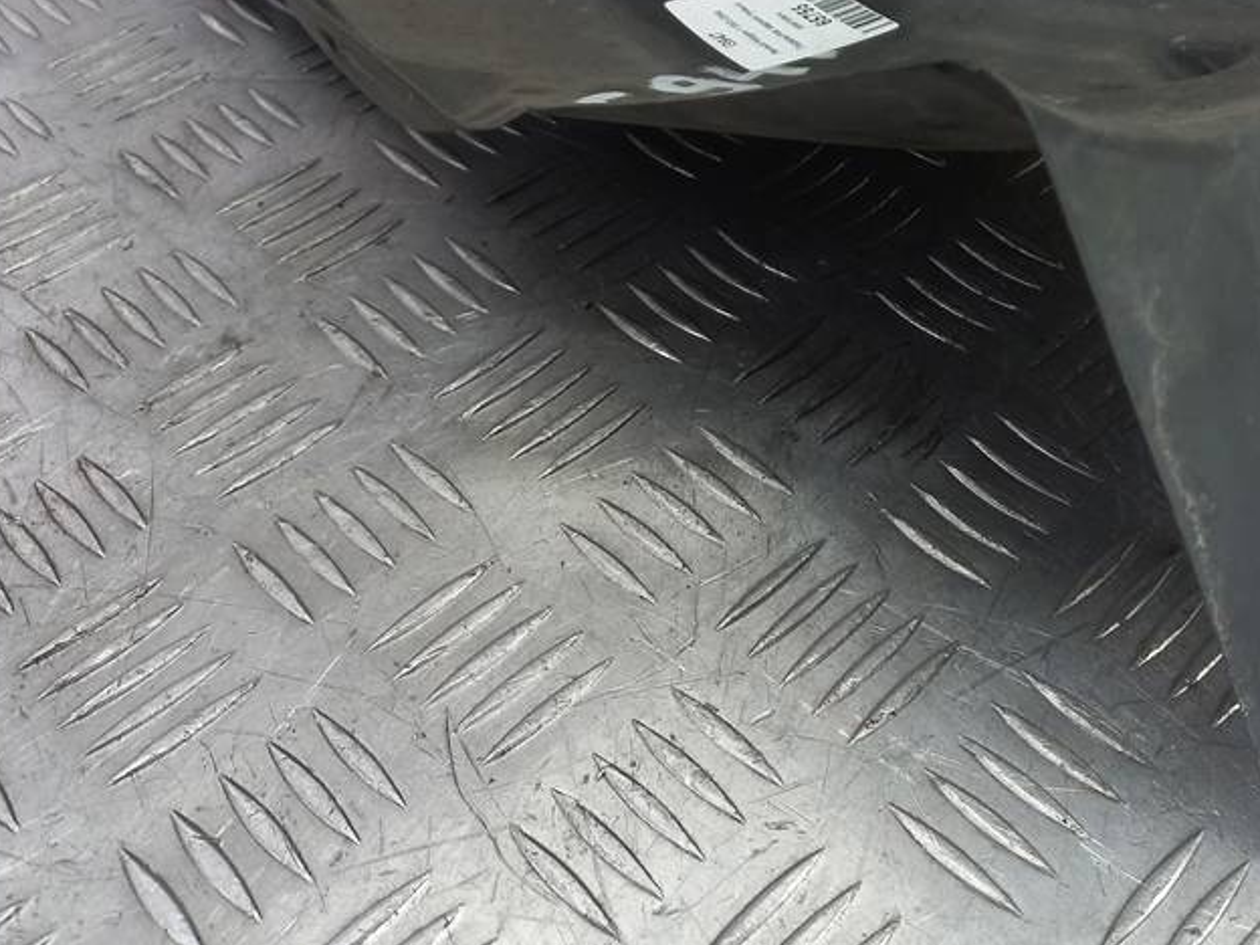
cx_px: 943
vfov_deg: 34.4
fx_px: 1492
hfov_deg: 44.3
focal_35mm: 41
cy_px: 234
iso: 64
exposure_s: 1/50
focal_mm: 4.6
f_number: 1.8
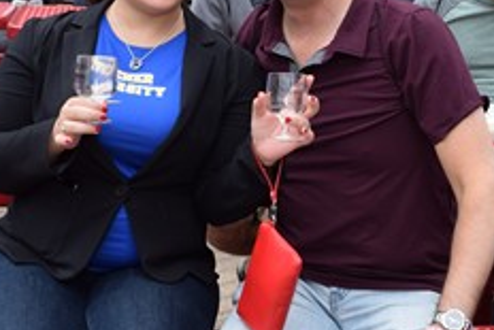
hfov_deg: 31.4
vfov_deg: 21.2
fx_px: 879
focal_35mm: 64
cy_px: 133
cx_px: 245
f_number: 7.1
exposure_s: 1/125
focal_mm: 18
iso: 400
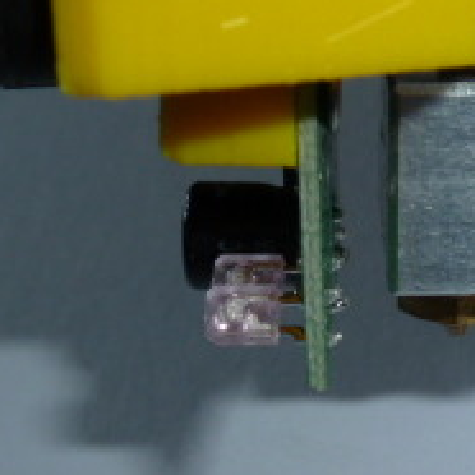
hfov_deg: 19.0
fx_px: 1413
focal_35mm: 91
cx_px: 342
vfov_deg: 19.1
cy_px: 299
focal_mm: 5
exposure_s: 1/30
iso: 80
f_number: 3.4
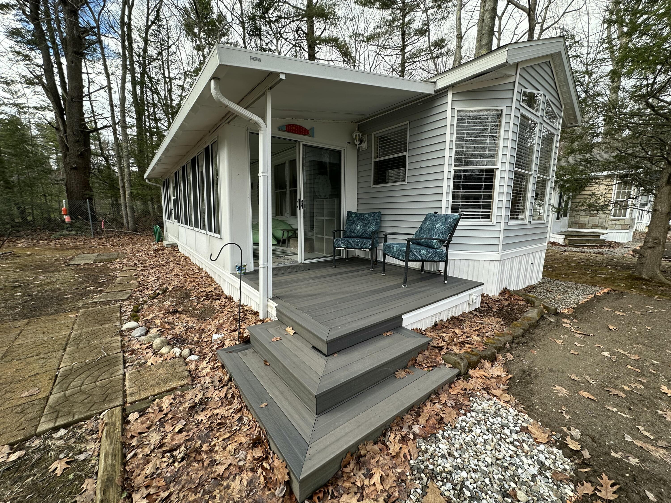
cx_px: 336
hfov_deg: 102.1
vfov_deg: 85.7
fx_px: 271
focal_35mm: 14
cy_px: 252
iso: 40
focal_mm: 2.22
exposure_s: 1/332
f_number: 2.2
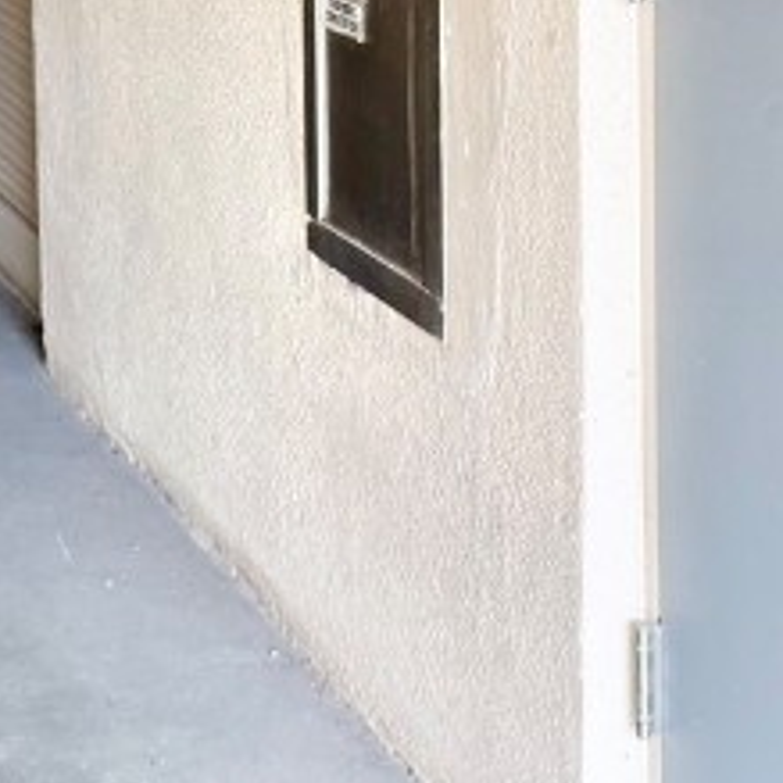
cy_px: -122
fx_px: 2534
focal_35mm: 99
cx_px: 397
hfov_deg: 17.6
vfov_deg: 16.9
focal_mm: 6.76
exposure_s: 1/121
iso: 125
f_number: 1.78
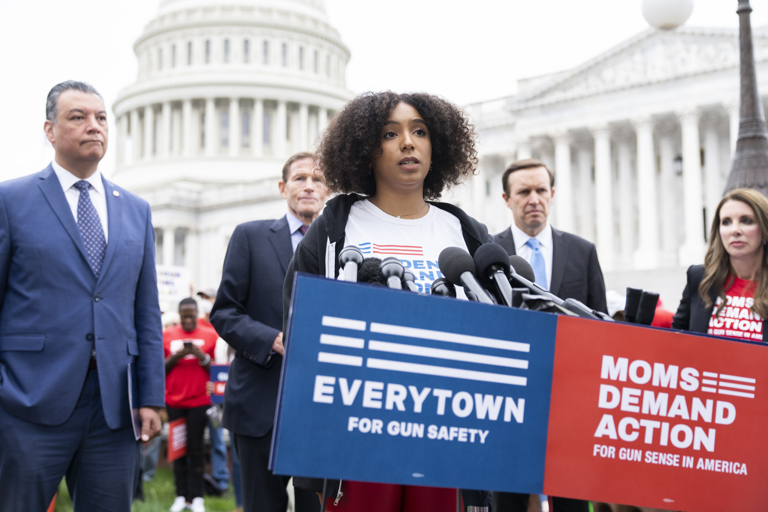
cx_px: 384
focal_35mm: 47
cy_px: 256
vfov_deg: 28.6
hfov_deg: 41.9
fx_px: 1003
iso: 500
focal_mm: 47
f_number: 3.2
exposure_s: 1/1250
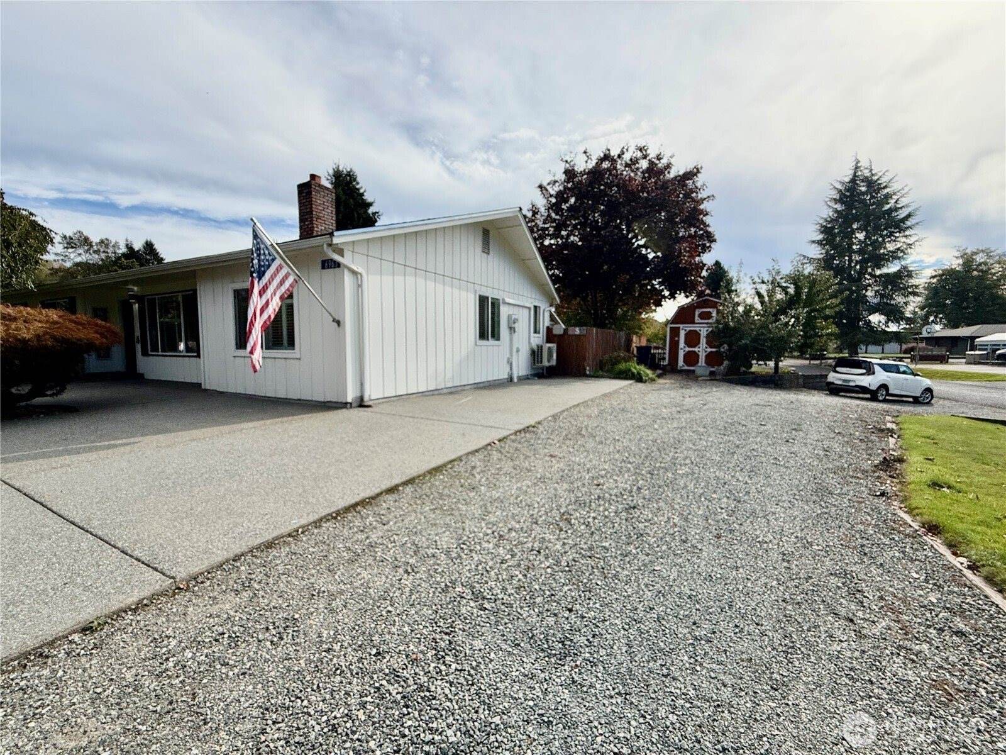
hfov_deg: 102.1
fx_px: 407
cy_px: 378
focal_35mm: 14
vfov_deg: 85.7
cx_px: 503
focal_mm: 2.22
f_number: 2.2
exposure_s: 1/1698
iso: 20
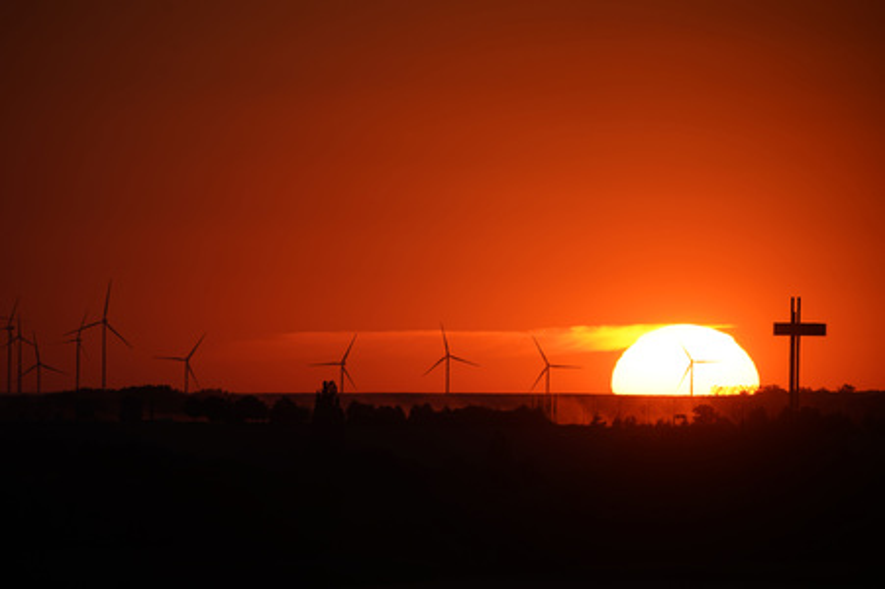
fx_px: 14739
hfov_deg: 3.4
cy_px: 294
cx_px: 442
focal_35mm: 600
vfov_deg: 2.3
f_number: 7.1
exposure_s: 1/640
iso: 100
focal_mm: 600
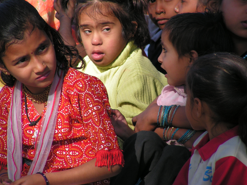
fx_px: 2604
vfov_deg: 4.1
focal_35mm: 365
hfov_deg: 5.4
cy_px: 79
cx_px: 129
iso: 64
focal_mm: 48
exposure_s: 1/500
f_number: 3.2
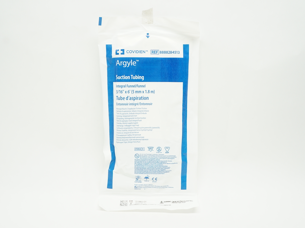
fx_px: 291
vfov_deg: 42.9
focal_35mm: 33
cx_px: 148
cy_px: 115
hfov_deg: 55.3
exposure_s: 1/30
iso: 400
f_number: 8
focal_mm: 20
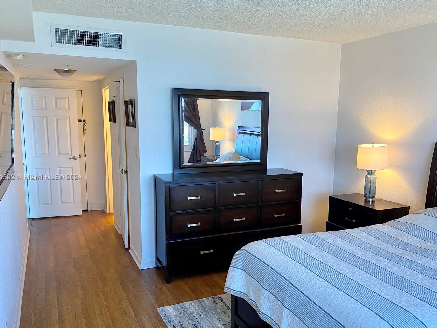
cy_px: 178
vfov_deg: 45.4
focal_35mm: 31
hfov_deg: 58.3
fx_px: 391
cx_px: 238
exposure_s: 1/60
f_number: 1.8
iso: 100
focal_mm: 4.25
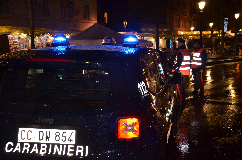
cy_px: 80
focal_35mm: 51
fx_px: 342
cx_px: 121
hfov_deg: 39.0
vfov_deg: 26.4
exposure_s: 1/60
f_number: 4.2
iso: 1100
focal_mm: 34
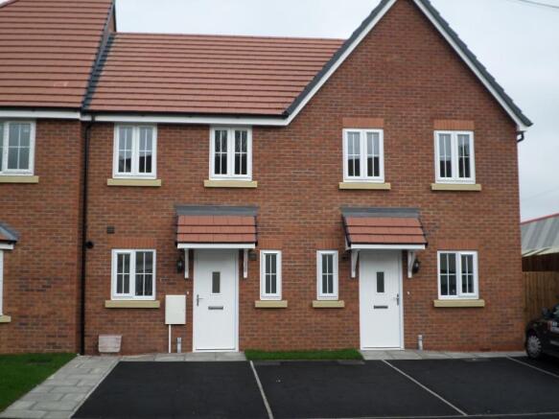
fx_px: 694
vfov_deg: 33.6
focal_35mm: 43
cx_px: 280
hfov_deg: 43.9
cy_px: 210
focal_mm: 7.8
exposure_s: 1/250
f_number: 3.2
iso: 80
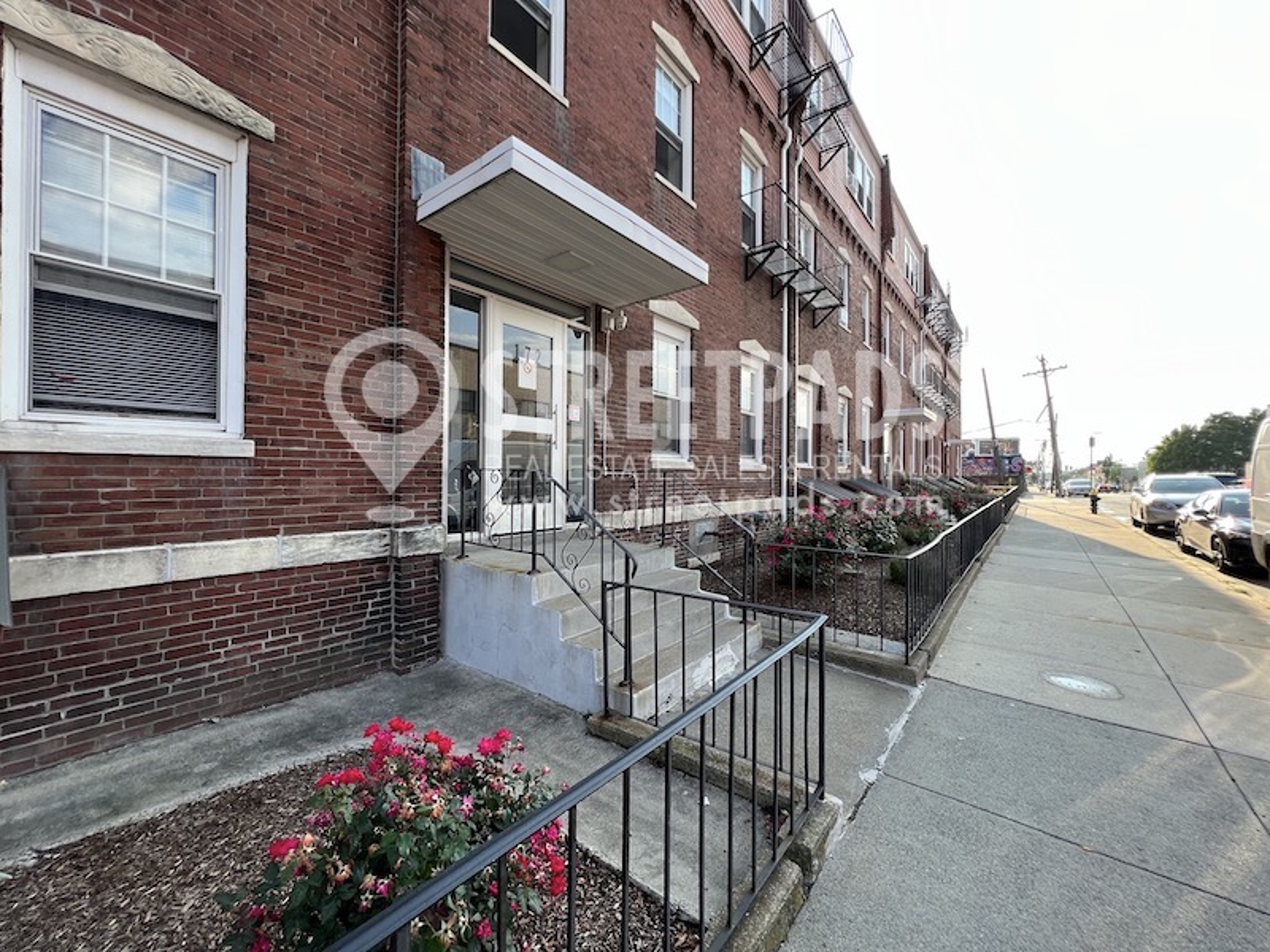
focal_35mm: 13
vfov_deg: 89.9
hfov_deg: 106.2
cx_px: 635
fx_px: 477
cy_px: 476
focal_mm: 1.57
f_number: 1.8
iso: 32
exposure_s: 1/266
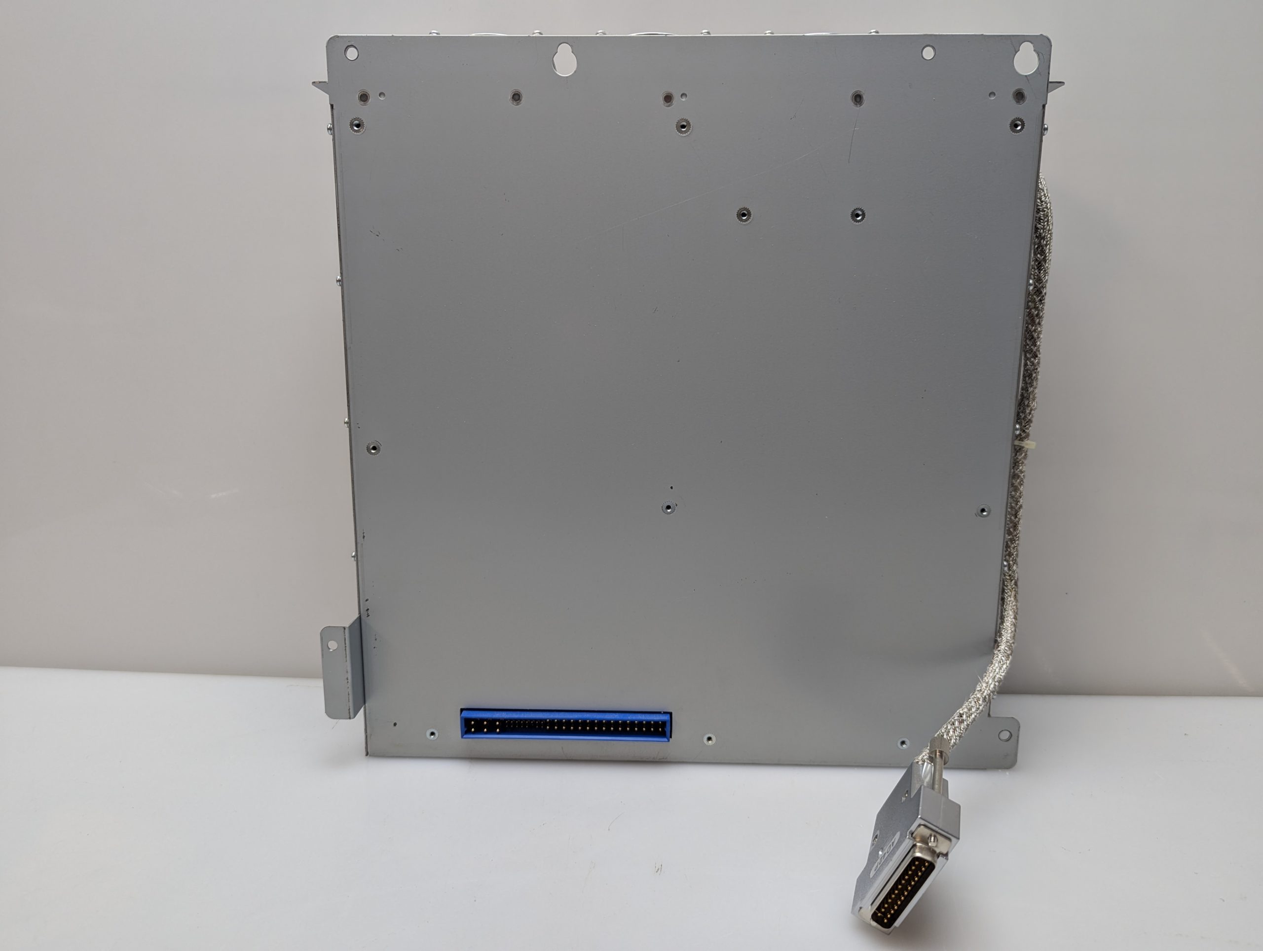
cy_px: 476
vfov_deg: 56.9
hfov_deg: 71.5
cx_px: 632
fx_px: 877
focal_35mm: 24
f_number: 1.85
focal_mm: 6.81
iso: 80
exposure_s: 1/100
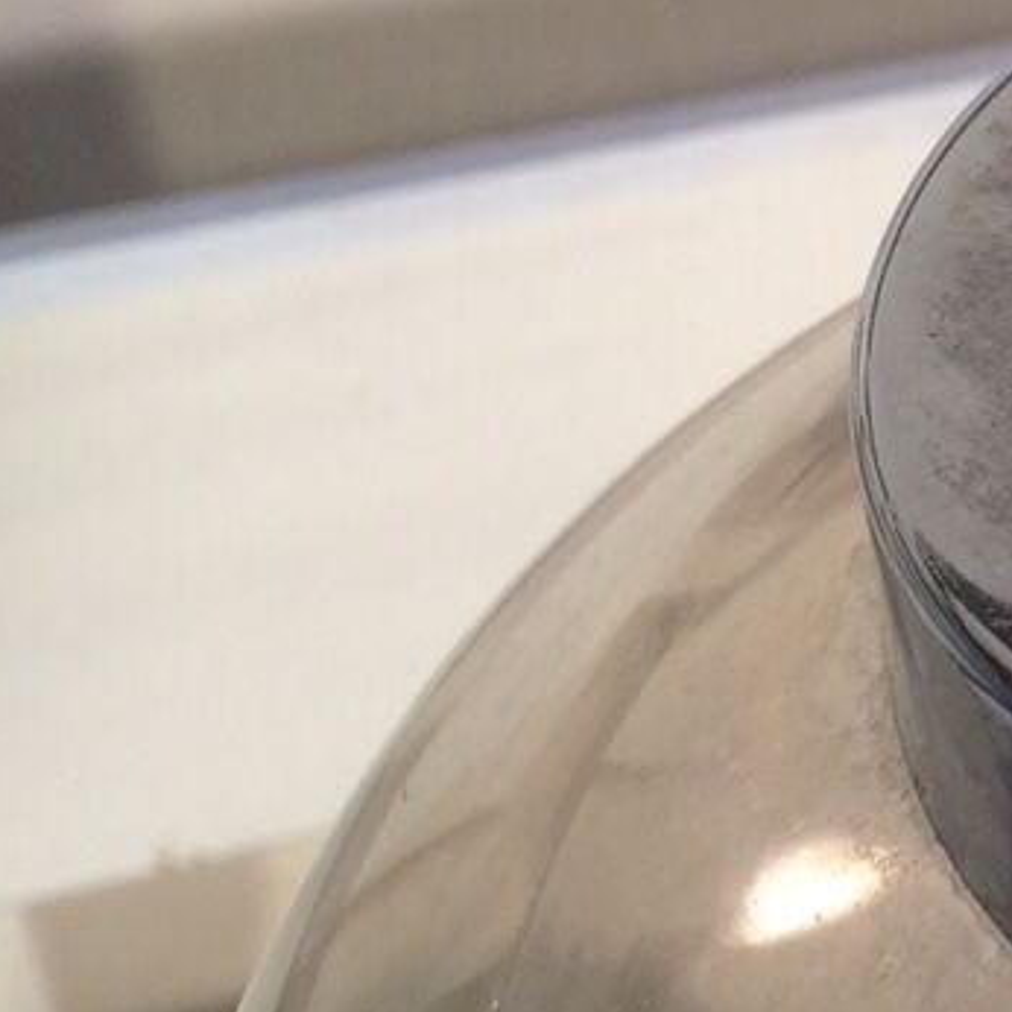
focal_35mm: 121
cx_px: 1998
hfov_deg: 12.7
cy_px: 474
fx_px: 4002
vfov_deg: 14.4
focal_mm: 4.15
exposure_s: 1/50
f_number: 2.2
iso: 40
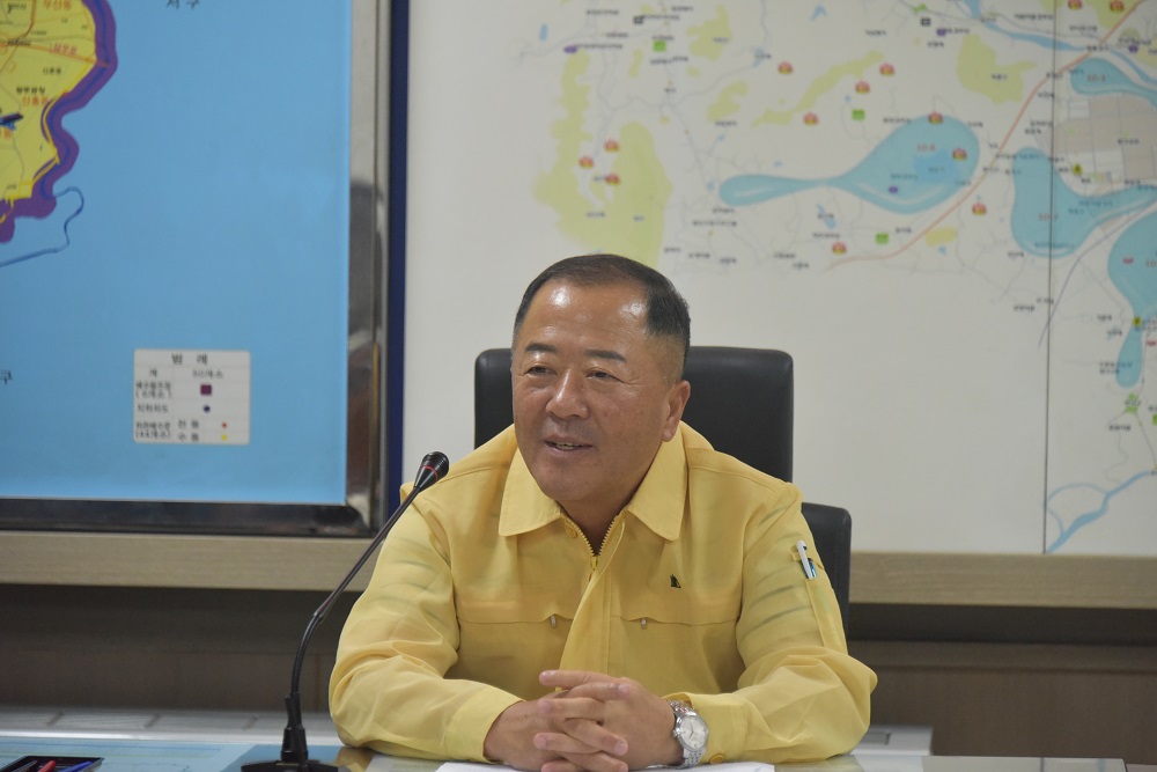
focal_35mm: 200
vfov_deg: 6.9
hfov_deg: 10.3
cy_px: 386
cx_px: 578
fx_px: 6428
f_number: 5.6
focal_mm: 200
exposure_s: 1/200
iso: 5000
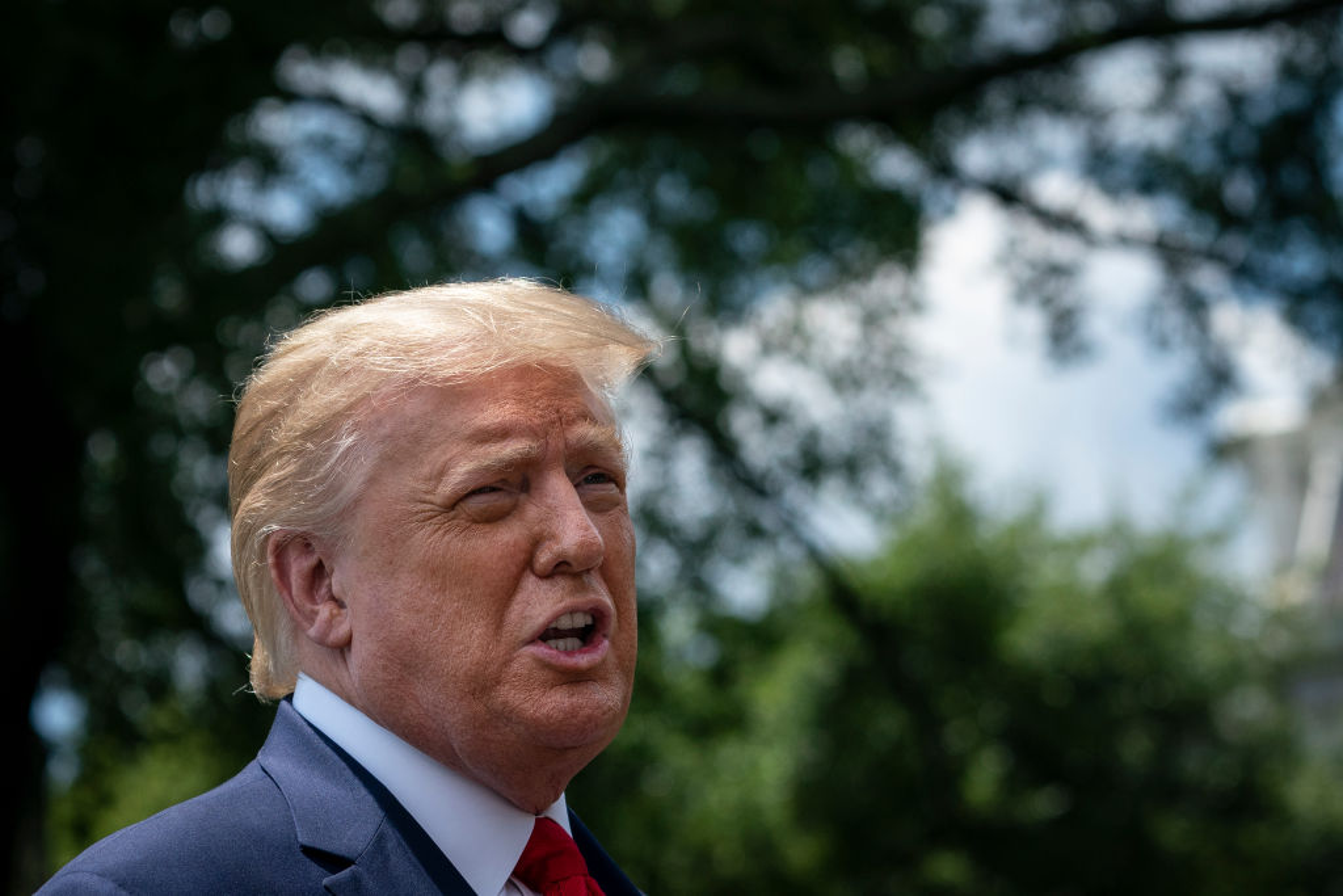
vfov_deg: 9.2
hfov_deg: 13.7
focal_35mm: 150
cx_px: 672
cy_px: 448
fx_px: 5596
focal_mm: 100
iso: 400
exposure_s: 1/2500
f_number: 5.6
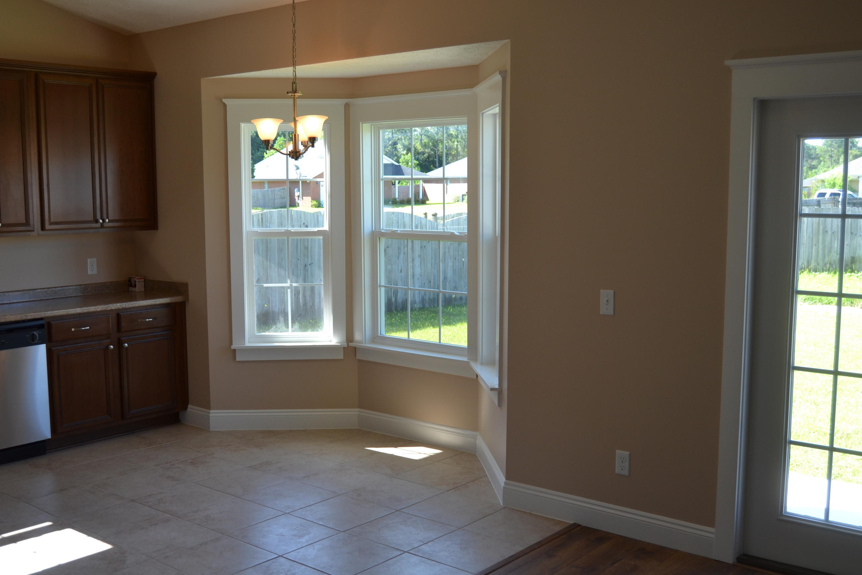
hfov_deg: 50.0
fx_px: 923
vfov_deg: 34.6
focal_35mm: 39
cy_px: 295
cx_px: 406
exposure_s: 1/125
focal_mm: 23
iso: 220
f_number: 4
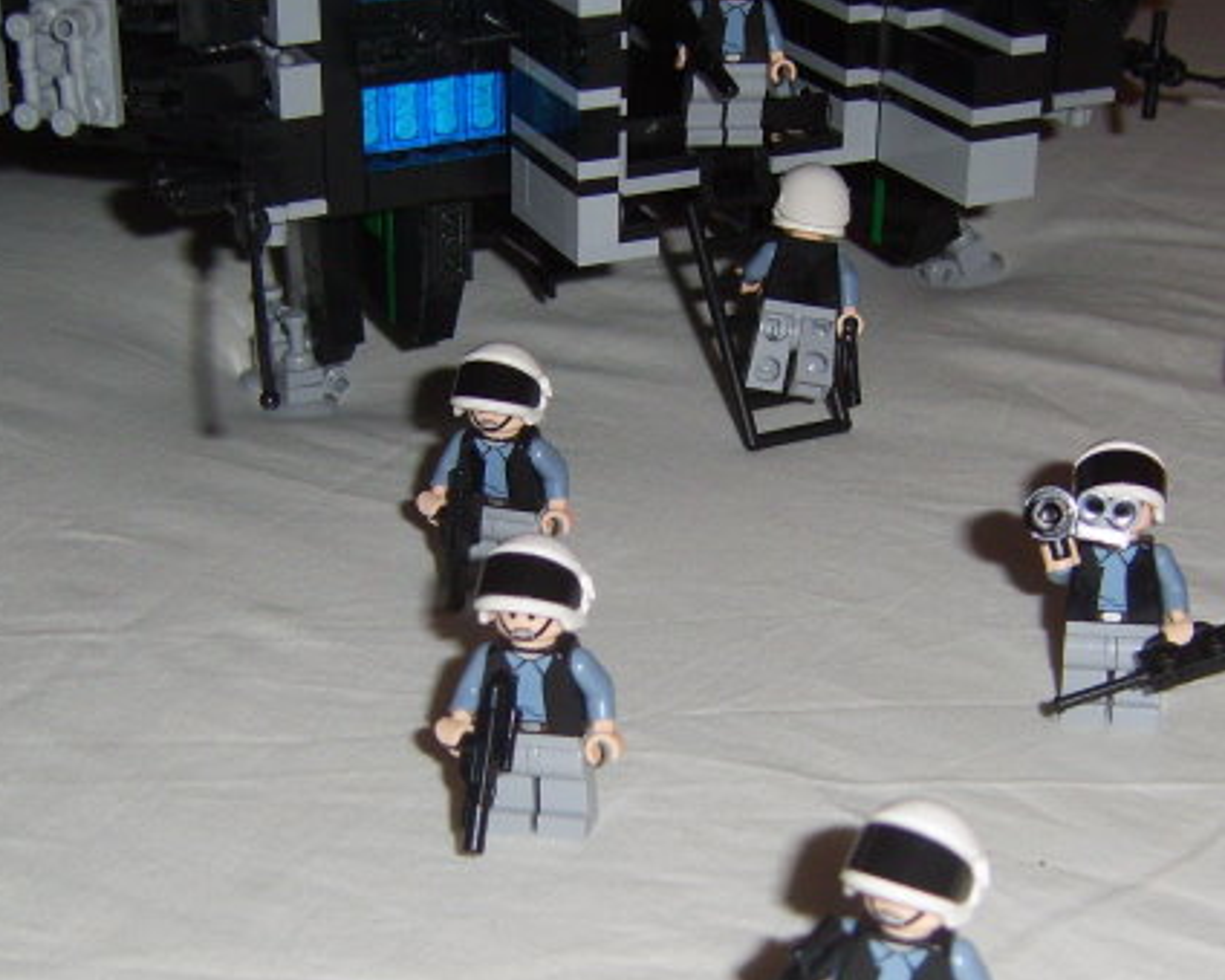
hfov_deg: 27.1
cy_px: 607
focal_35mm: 70
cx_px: 673
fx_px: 2537
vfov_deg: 21.8
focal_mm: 7.8
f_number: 2.8
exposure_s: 1/30
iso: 100
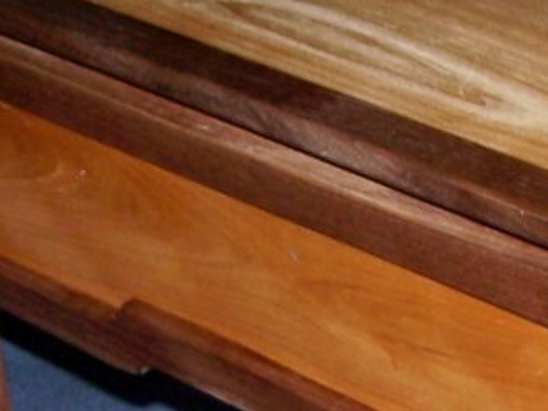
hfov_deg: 13.9
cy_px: 495
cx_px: 620
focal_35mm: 139
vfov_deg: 10.5
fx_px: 2200
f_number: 2.8
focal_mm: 6.3
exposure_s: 1/60
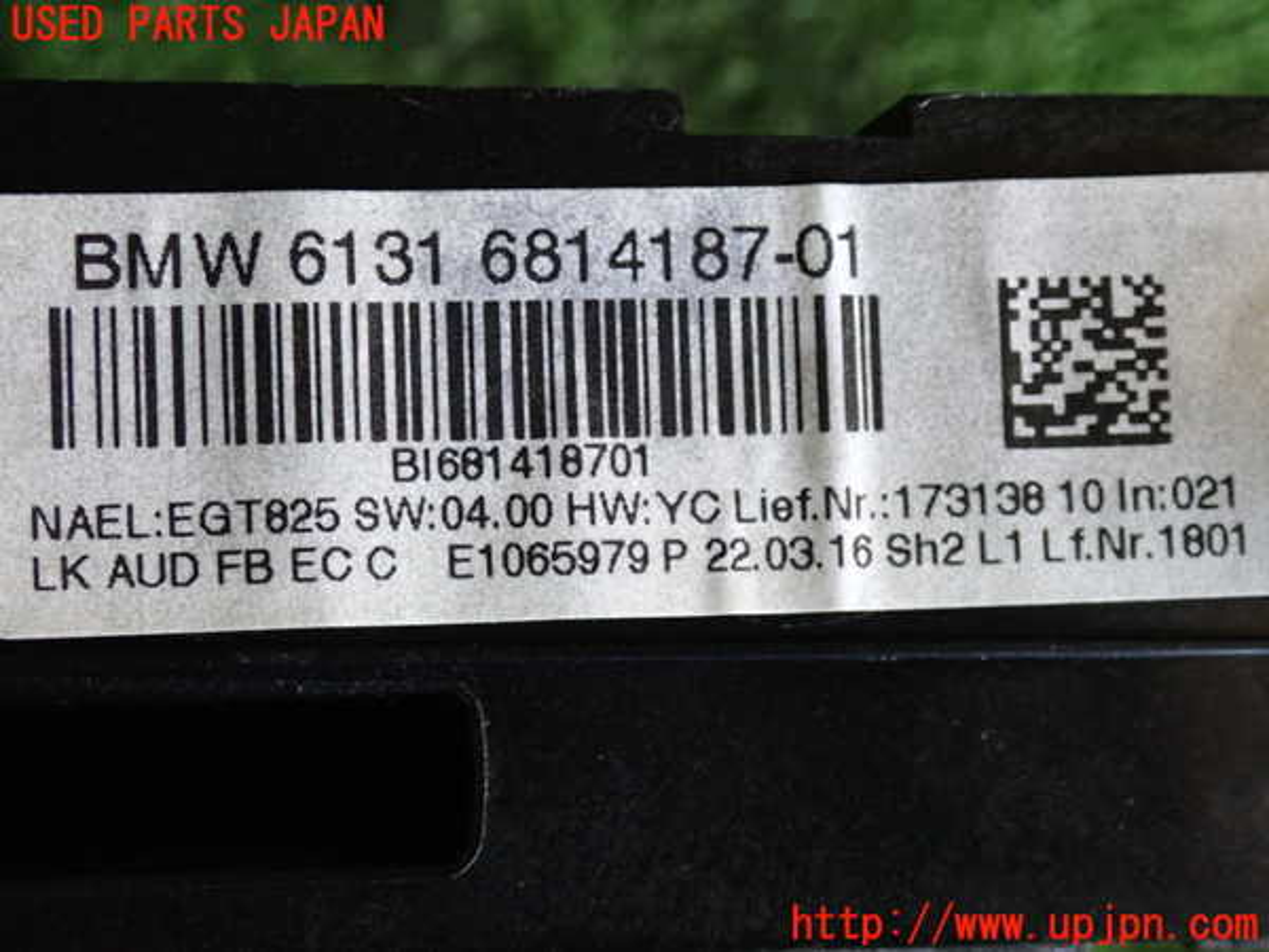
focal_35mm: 94
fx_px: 3446
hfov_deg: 20.9
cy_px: 476
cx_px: 634
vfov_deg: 15.7
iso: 800
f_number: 4.7
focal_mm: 16.79
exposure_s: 1/100
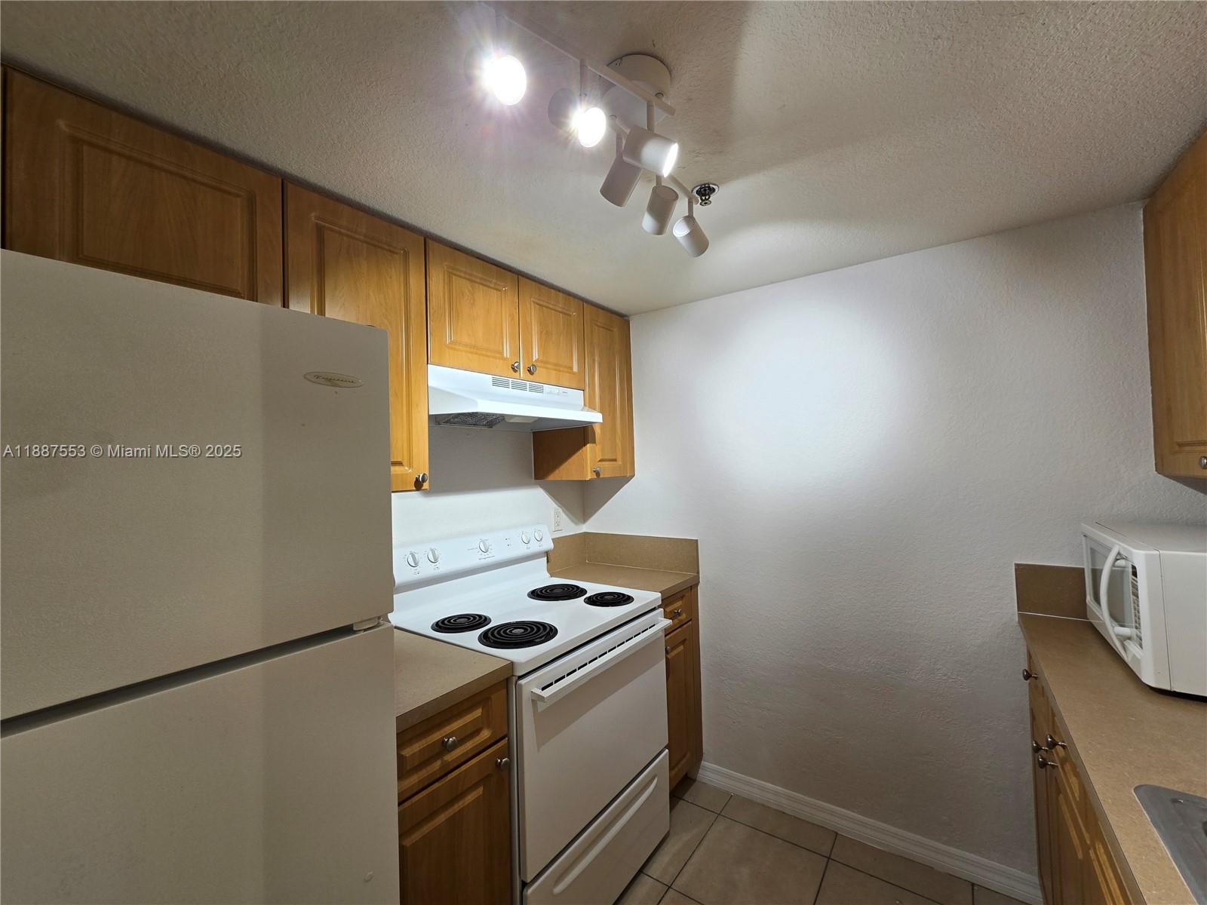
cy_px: 452
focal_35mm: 13
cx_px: 604
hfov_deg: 106.2
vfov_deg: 89.9
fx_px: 453
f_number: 2.2
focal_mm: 2.2
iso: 64
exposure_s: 1/60
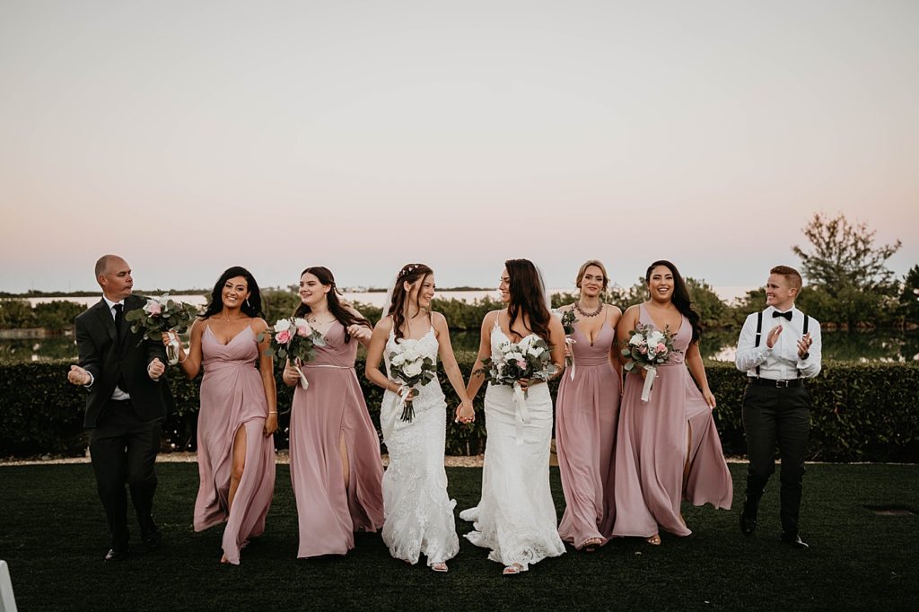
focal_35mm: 40
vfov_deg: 33.4
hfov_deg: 48.5
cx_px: 460
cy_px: 306
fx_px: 1021
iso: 400
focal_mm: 40
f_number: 2.8
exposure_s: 1/200
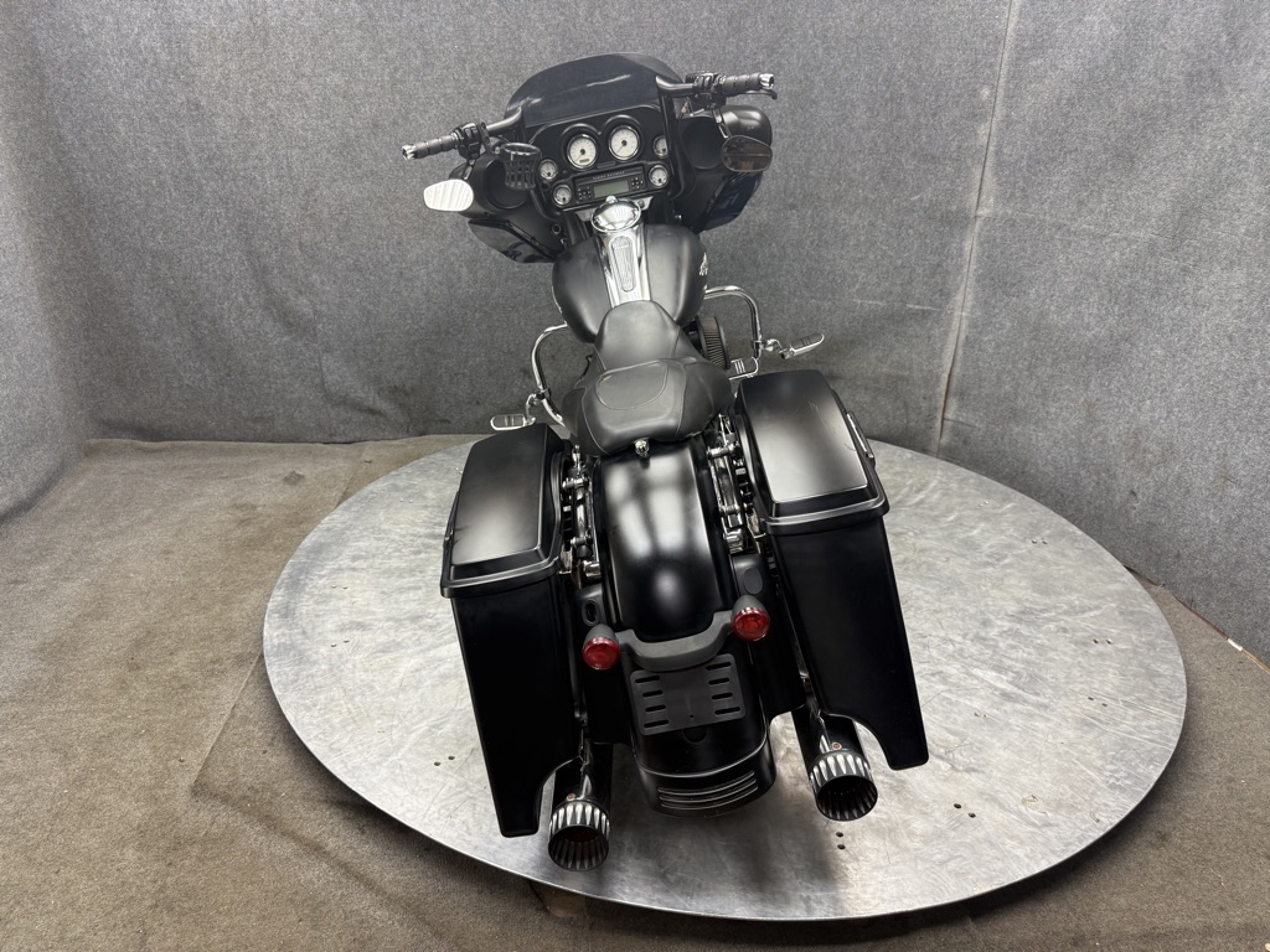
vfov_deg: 56.8
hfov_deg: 71.6
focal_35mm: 24
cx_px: 635
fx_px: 881
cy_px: 476
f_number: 1.78
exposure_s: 1/120
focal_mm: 6.76
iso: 160
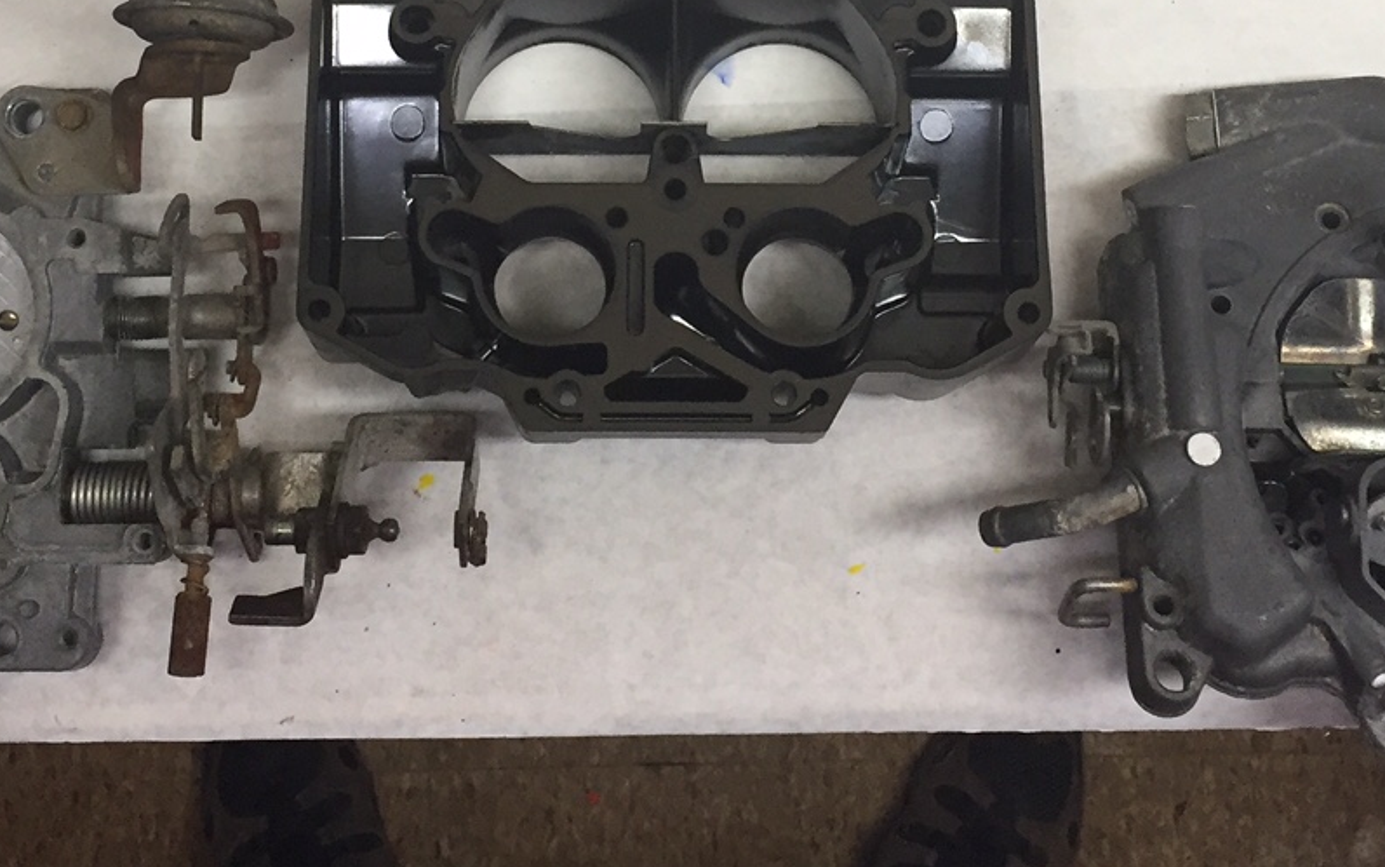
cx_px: 684
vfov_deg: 20.1
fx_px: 2379
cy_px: 14
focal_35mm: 63
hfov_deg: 32.5
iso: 50
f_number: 2.2
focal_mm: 4.15
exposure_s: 1/30
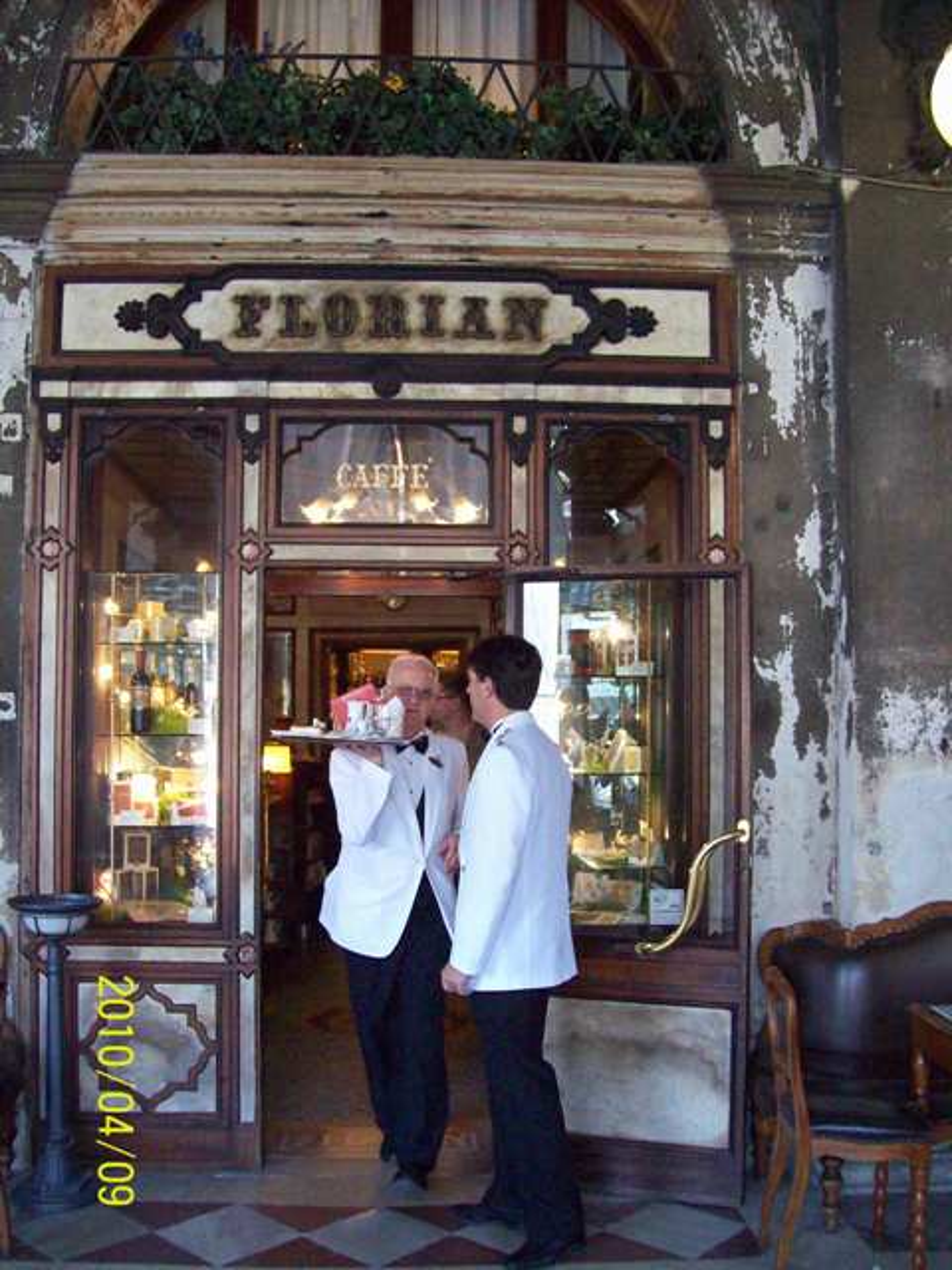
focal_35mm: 36
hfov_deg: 39.7
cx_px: 476
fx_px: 1320
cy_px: 635
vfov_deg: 51.4
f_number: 2.7
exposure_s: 1/128
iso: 358
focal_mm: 6
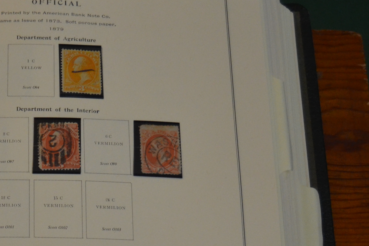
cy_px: 252
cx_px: -40
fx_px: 953
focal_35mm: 93
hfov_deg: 20.8
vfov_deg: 14.4
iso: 900
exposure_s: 1/60
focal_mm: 24
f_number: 3.8
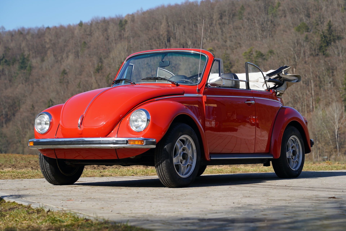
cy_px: 116
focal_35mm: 105
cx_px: 173
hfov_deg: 19.5
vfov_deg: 13.0
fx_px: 1009
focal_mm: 105
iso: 100
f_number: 5.6
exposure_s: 1/320
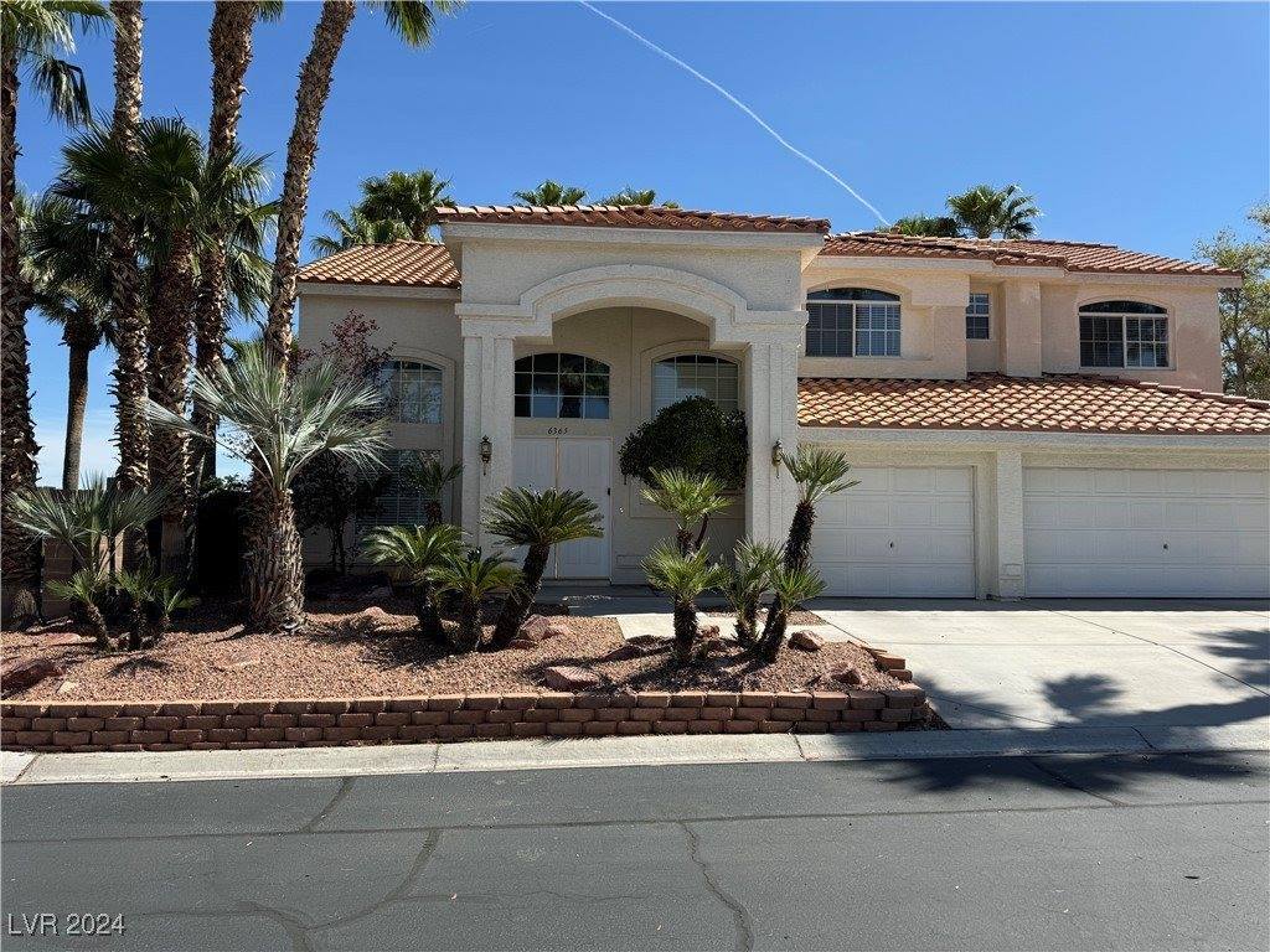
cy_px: 476
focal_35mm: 24
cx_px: 635
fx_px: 881
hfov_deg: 71.6
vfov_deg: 56.8
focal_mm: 6.76
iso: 80
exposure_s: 1/4310
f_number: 1.78
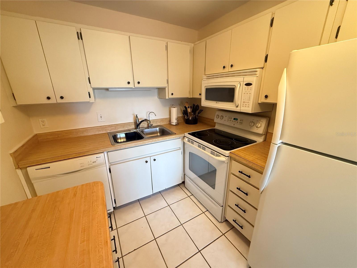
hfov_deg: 102.1
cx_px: 178
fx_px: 144
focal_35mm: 14
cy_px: 134
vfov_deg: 85.7
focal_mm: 2.22
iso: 640
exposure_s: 1/60
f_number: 2.2
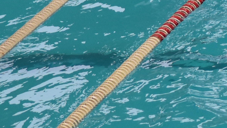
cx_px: 540
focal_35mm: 550
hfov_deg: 3.9
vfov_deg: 2.2
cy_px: -164
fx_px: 3311
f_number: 4
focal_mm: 70
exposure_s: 1/500
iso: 900
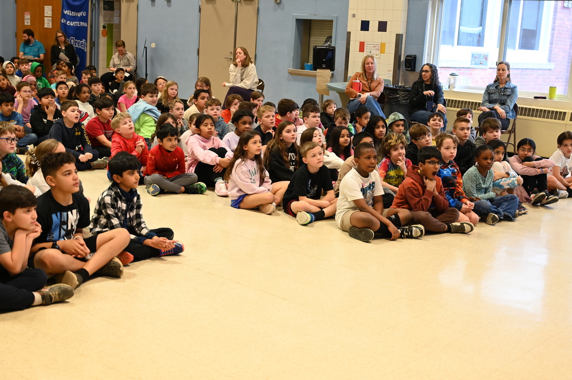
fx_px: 746
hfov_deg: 41.9
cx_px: 286
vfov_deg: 28.6
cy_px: 190
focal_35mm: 47
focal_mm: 47
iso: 1800
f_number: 4
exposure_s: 1/125
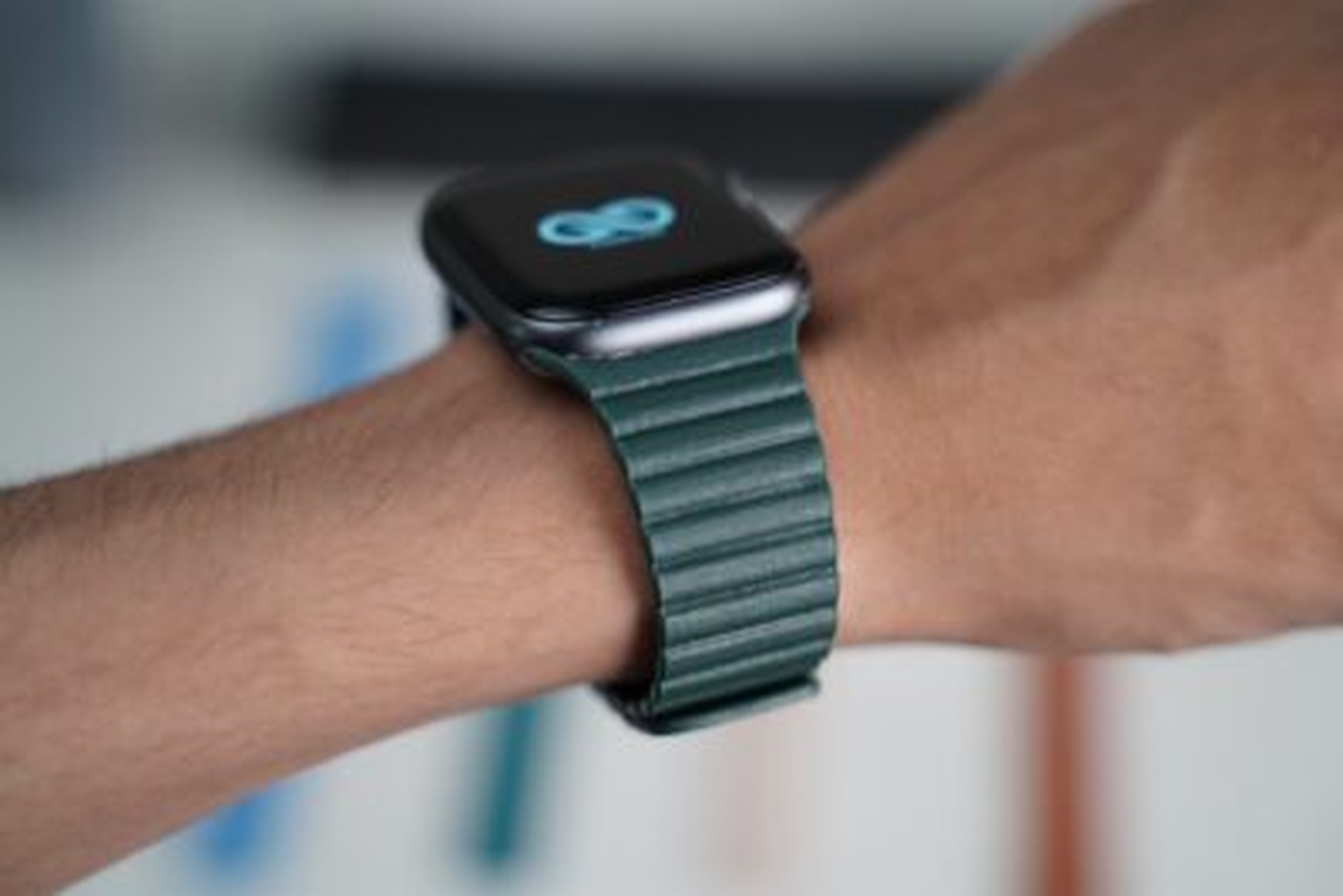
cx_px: 672
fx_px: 2388
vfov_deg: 21.3
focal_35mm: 64
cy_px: 448
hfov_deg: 31.4
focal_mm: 64
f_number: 3.5
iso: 1250
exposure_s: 1/90
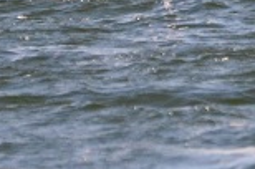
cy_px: -206
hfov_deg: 1.0
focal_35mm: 2147
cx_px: 766
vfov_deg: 0.6
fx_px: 15176
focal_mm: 220
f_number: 5.3
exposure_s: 1/3200
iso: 640
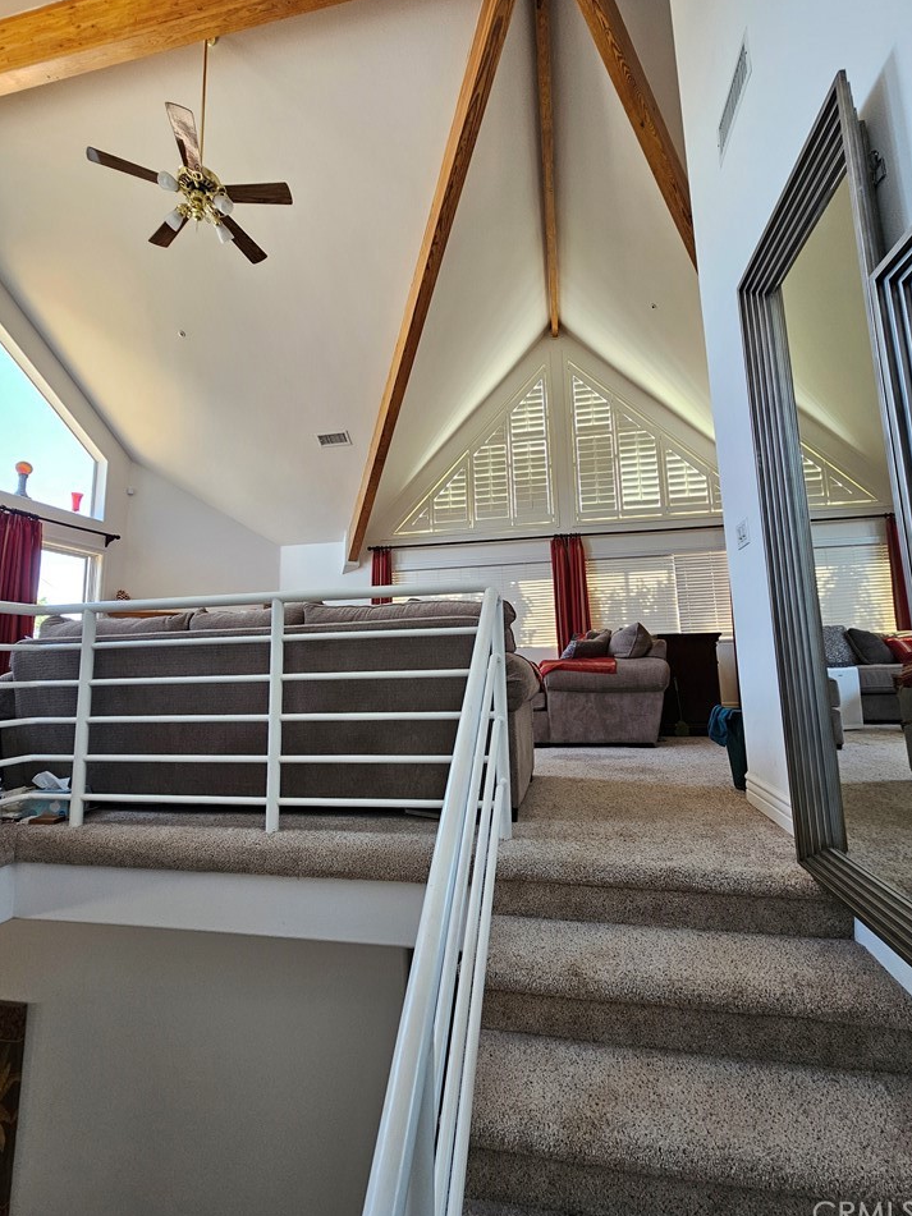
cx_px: 460
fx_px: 492
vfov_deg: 102.0
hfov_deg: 85.7
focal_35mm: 14
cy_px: 577
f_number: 2.2
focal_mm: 2.2
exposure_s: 1/60
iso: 80
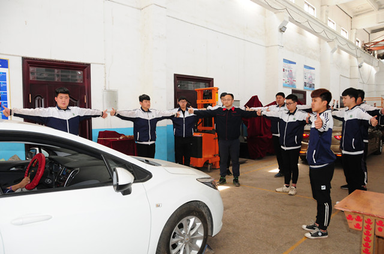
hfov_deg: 67.5
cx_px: 192
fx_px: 287
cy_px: 127
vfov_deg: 47.7
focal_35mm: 27
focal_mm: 18
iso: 800
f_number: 4.5
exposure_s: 1/60
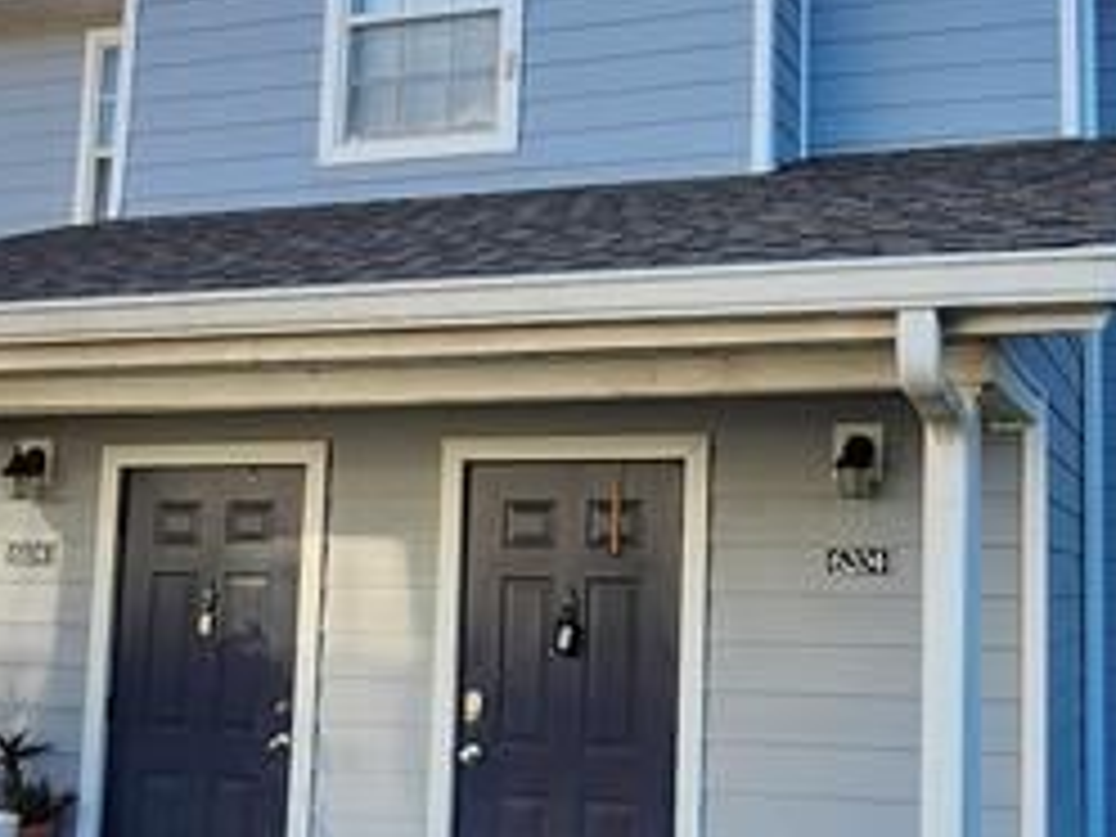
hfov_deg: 43.4
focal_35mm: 42
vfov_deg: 34.3
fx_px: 1354
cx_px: 837
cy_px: 392
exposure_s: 1/690
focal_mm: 1.74
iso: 40
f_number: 2.2
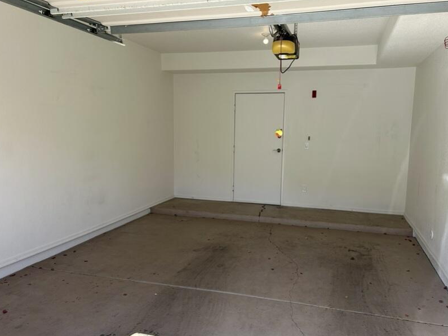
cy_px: 176
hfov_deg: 61.6
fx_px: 375
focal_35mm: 29
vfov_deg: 48.2
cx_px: 234
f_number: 1.5
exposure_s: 1/509
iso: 50
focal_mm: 5.7
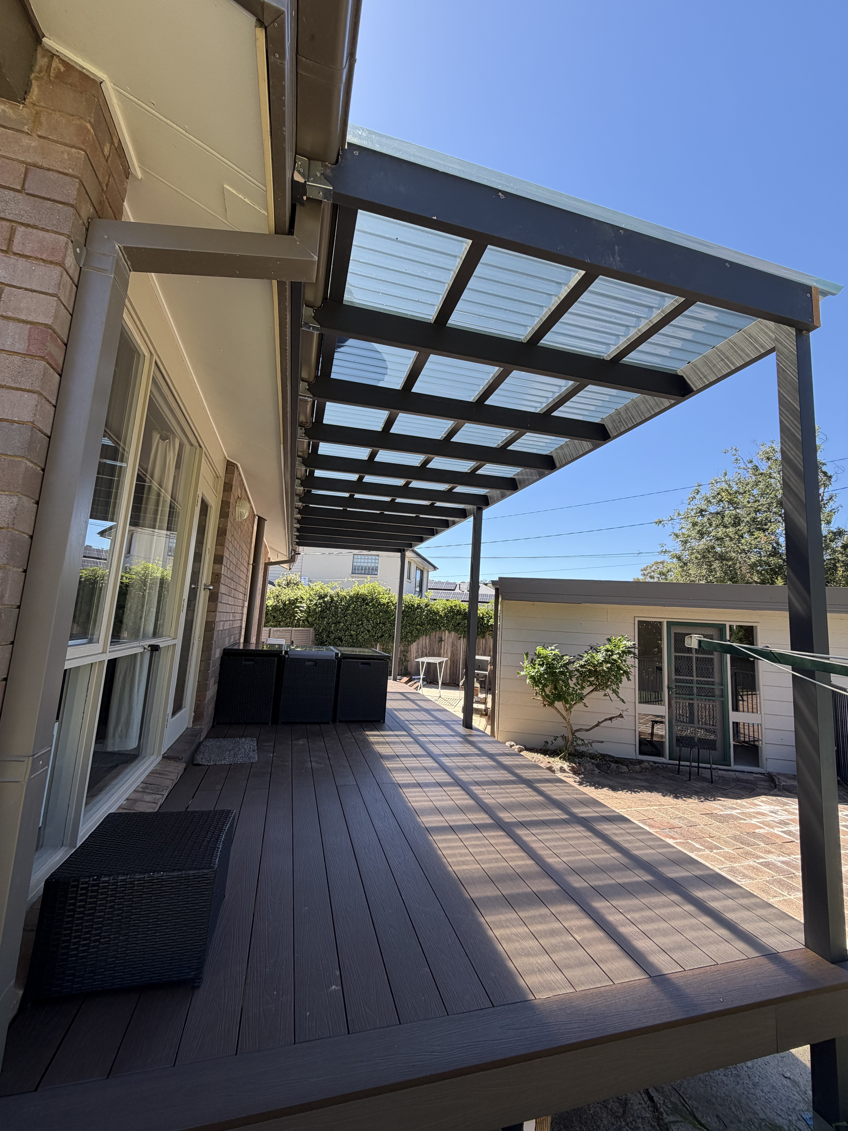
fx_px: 457
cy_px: 566
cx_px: 424
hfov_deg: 85.7
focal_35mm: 14
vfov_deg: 102.1
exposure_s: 1/502
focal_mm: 2.22
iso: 50
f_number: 2.2
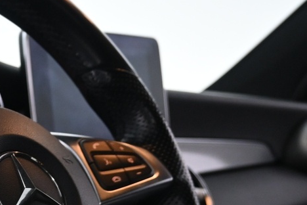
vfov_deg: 15.9
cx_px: -96
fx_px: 708
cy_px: 233
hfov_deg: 21.9
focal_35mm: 83
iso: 1000
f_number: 3.5
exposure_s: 1/25
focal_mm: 16
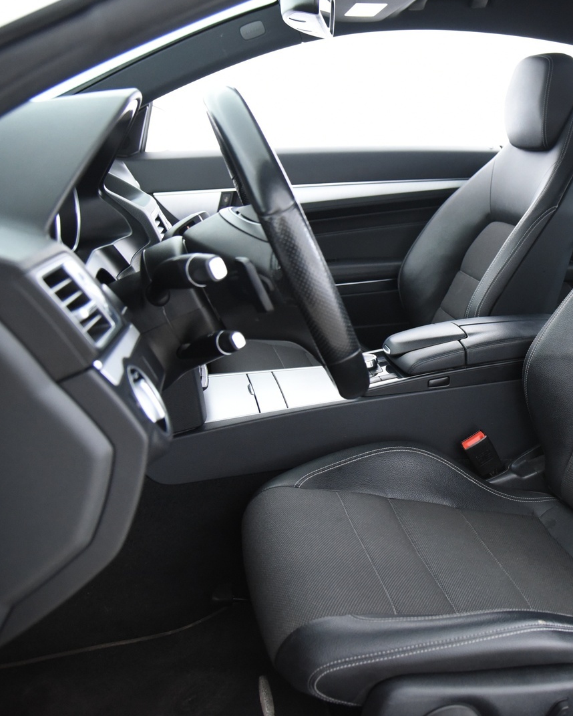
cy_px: 356
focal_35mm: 34
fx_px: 721
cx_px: 482
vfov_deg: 52.8
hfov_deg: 41.0
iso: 4000
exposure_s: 1/20
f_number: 4
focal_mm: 24
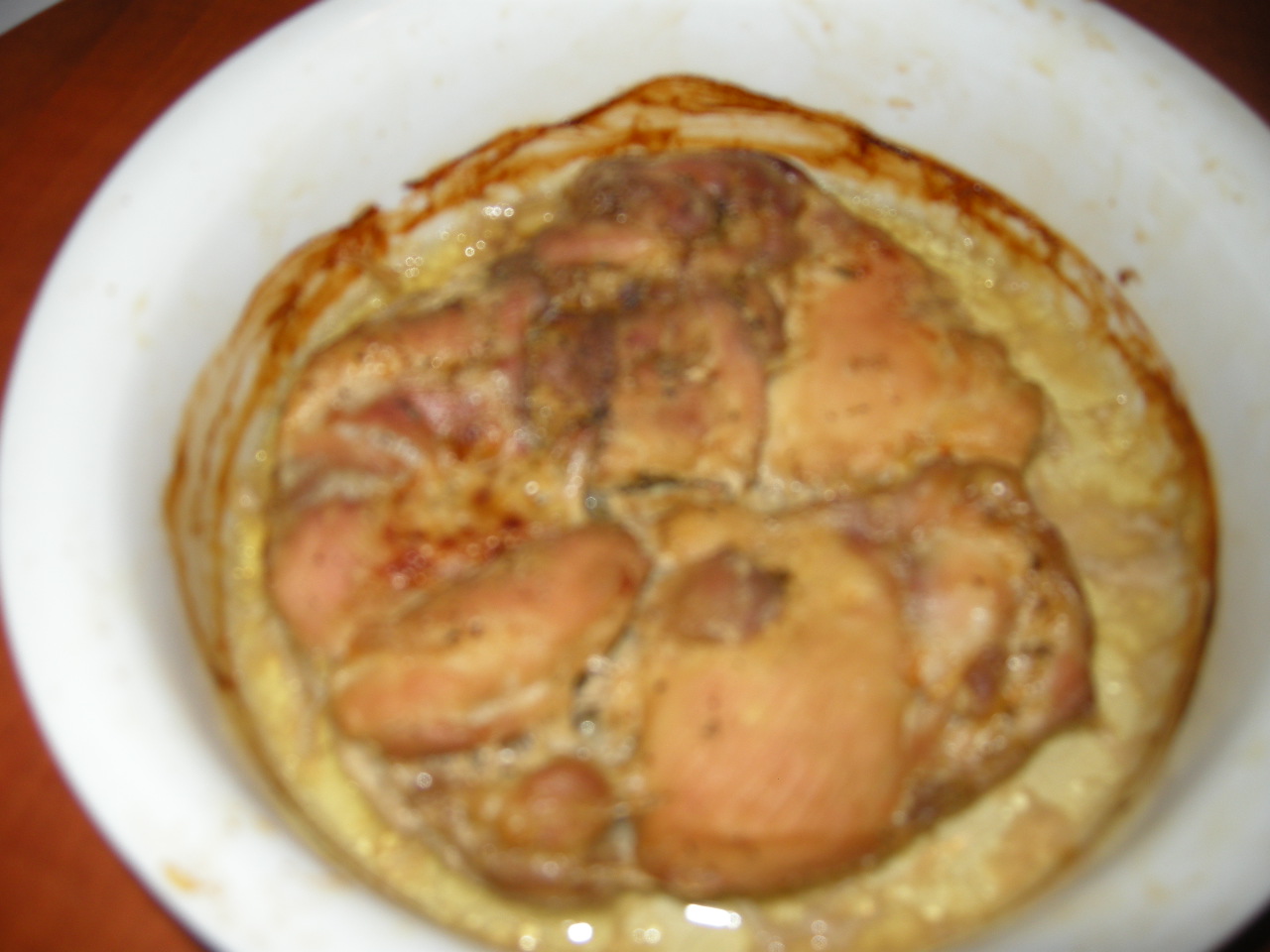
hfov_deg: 52.6
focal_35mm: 35
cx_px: 635
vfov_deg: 40.7
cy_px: 476
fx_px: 1284
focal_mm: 7.5
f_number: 2.7
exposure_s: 1/60
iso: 64
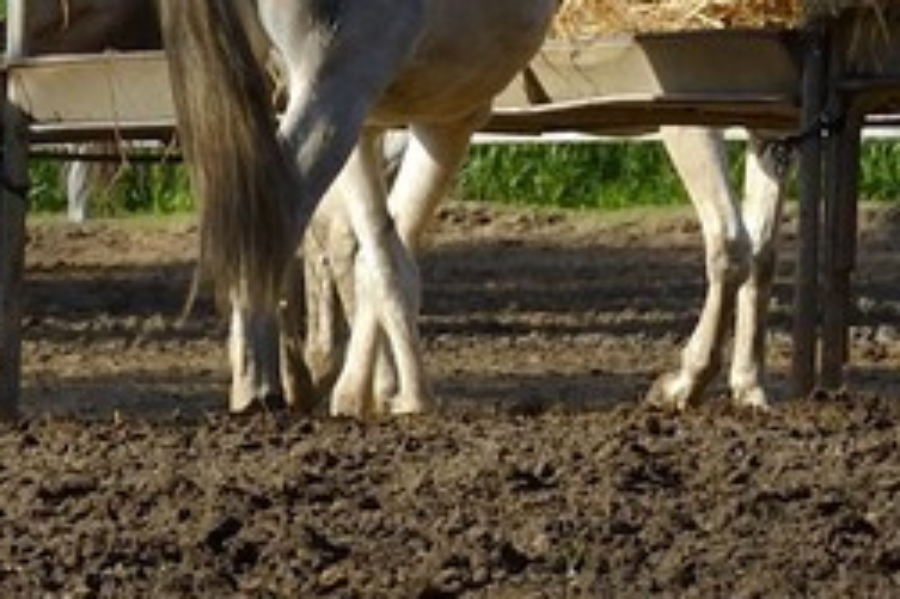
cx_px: -792
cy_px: -965
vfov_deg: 1.1
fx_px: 31828
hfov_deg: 1.6
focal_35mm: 1274
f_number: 13
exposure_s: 1/400
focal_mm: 200
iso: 400
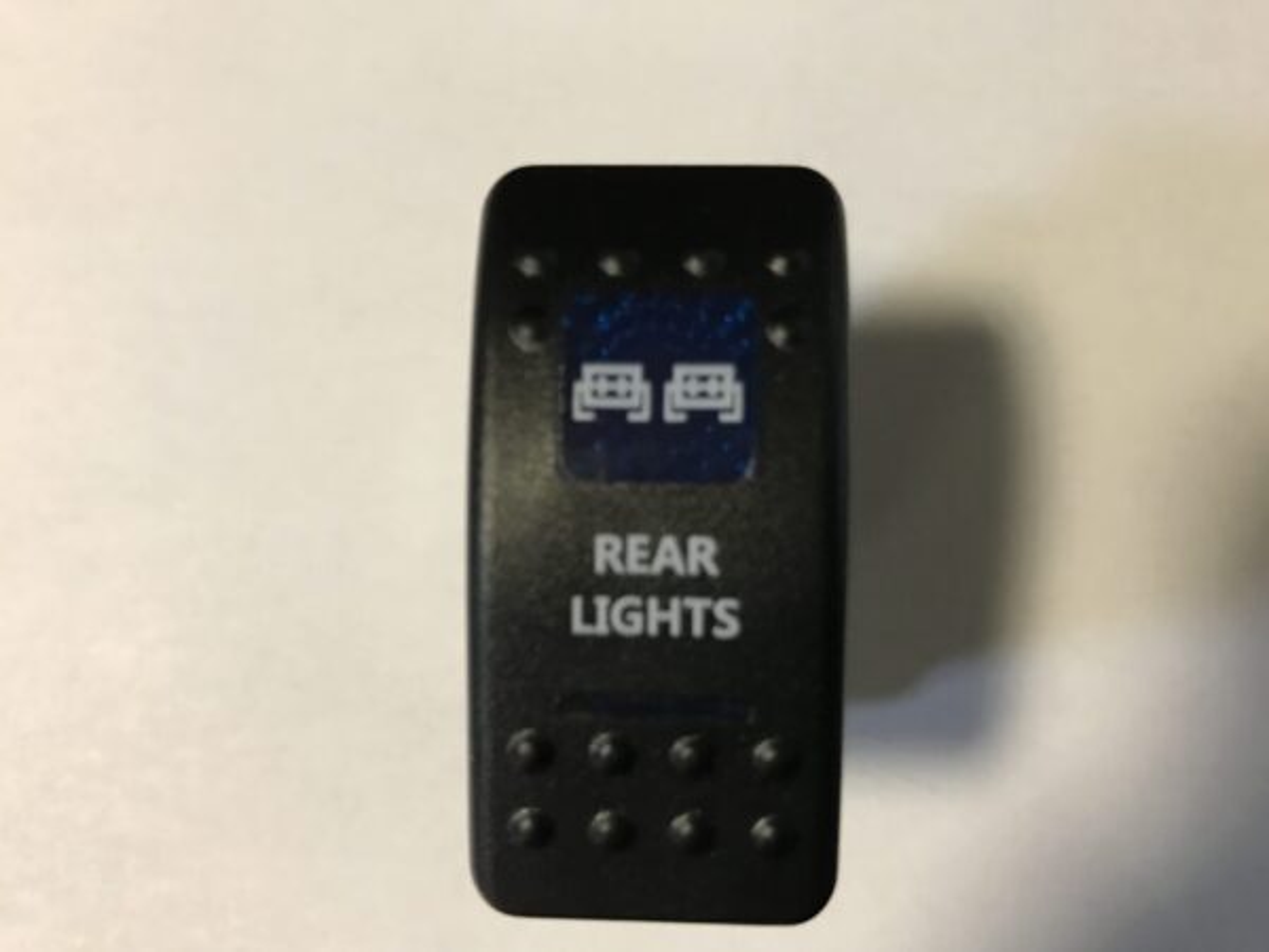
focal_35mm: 28
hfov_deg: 63.4
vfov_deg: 49.7
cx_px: 634
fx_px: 1026
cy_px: 476
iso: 64
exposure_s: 1/17
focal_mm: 3.99
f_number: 1.8
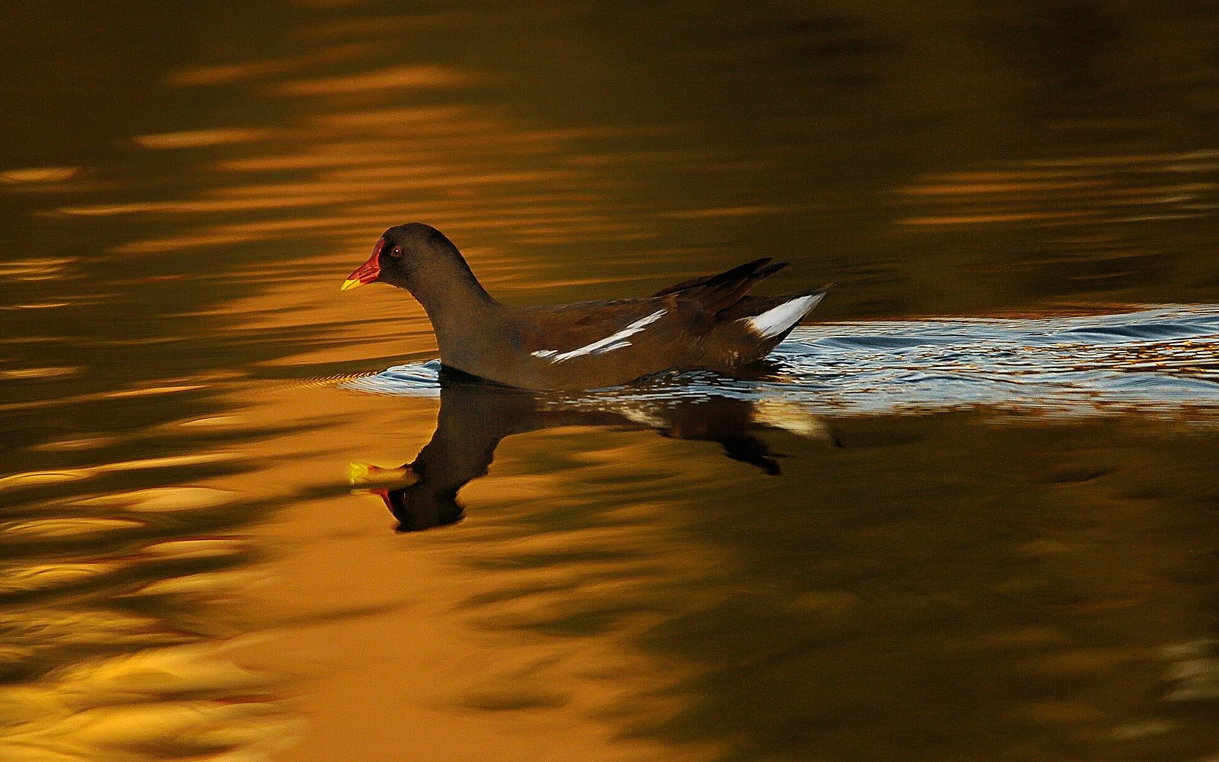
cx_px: 553
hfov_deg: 2.2
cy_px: 371
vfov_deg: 1.4
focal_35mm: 935
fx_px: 31062
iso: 800
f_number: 6.3
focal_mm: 500
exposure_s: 1/2000
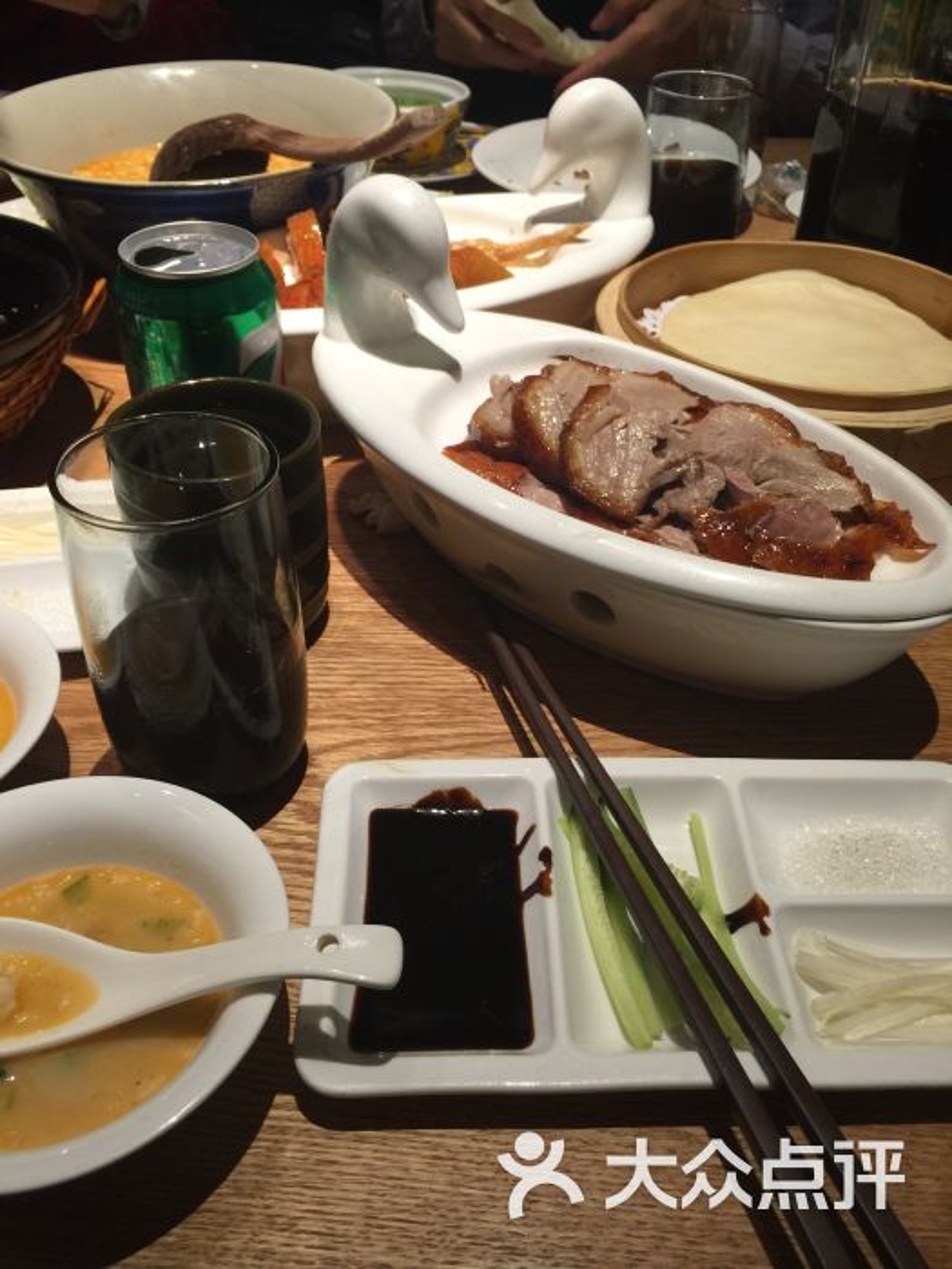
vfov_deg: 61.7
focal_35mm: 29
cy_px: 634
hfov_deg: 48.2
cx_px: 476
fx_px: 1063
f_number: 2.2
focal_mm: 4.15
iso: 32
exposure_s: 1/30
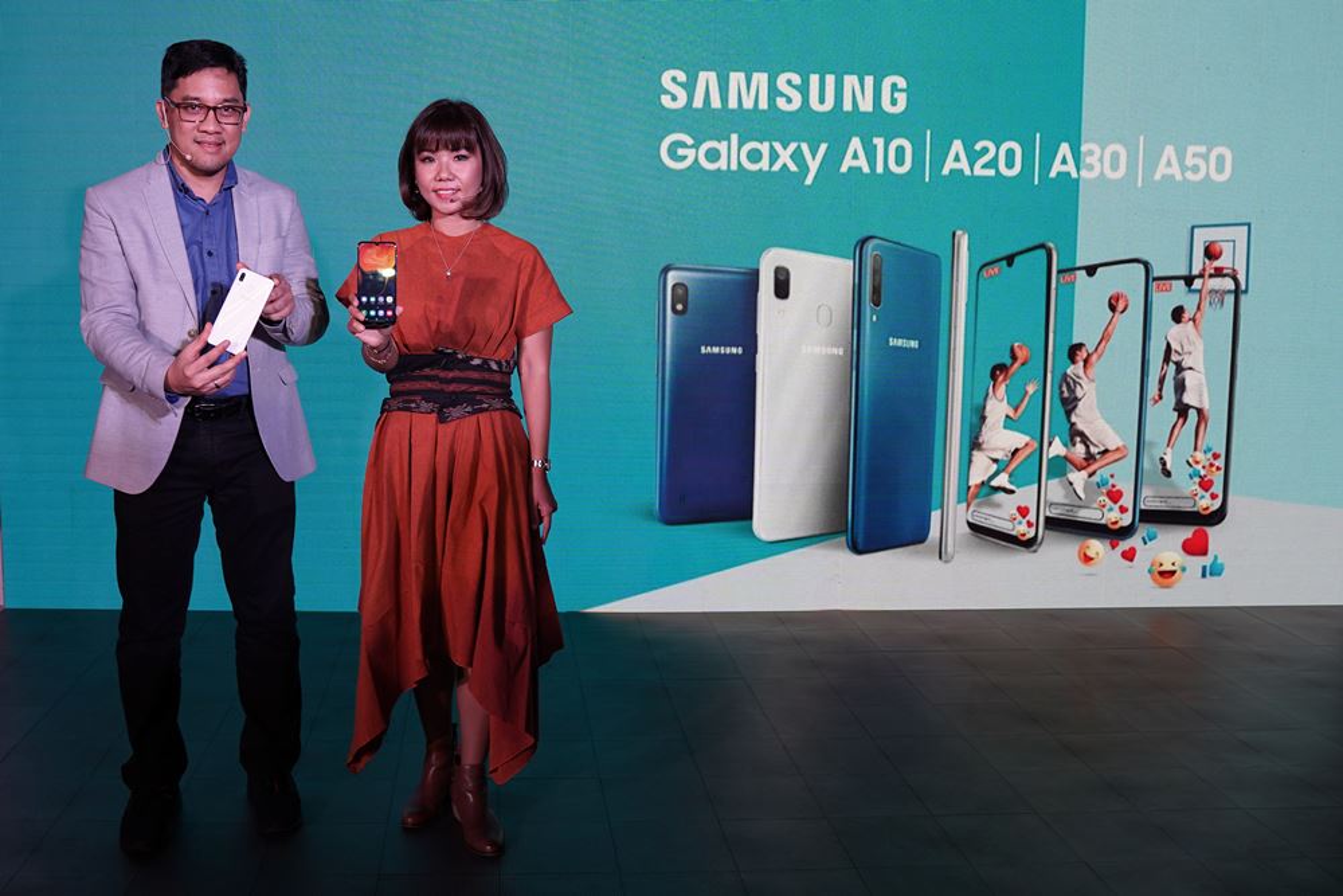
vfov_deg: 49.6
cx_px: 672
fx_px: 970
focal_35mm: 26
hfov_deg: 69.4
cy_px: 448
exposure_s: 1/60
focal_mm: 26
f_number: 2.8
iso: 100
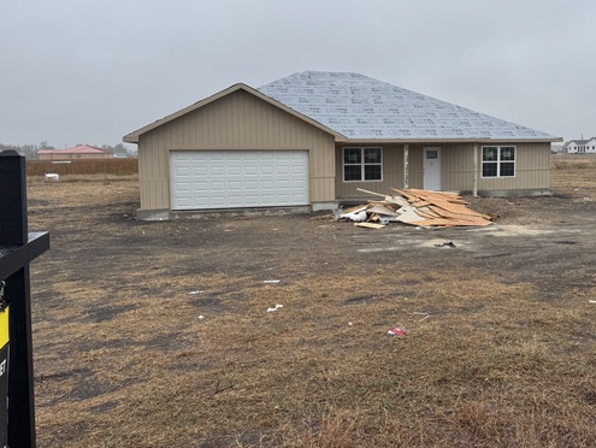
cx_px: 382
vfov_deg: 45.3
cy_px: 187
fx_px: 534
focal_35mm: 31
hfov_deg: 57.4
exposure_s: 1/1193
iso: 80
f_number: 1.78
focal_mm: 6.76
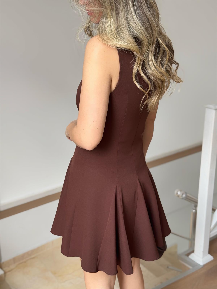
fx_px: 401
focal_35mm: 48
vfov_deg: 39.7
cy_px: 144
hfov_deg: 30.3
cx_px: 108
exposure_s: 1/121
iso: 50
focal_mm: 6.76
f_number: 1.78
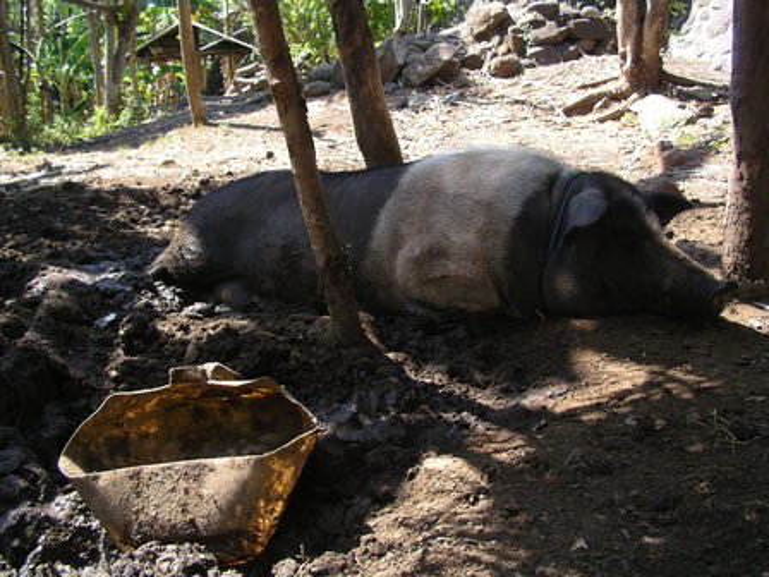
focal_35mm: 37
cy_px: 288
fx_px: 822
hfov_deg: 50.1
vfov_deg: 38.7
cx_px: 384
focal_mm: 5.7
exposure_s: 1/160
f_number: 2.8
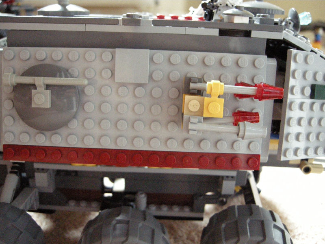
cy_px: 122
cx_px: 162
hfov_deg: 52.6
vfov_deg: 40.7
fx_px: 329
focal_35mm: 35
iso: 799
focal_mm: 7.5
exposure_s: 1/8
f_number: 2.7
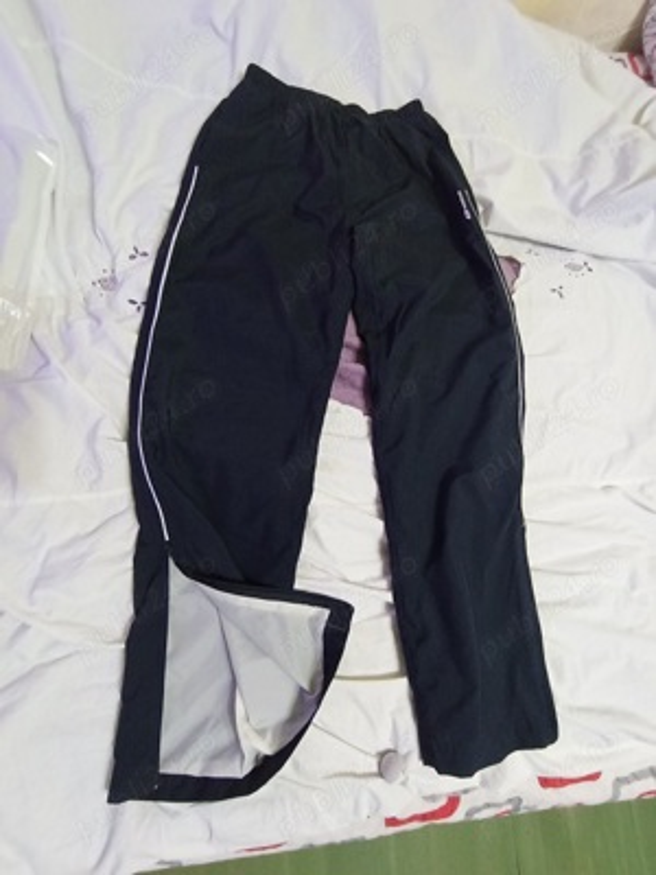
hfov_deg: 78.1
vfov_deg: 94.5
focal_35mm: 16
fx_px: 404
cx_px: 328
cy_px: 438
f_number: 2.2
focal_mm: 1.65
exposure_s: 1/33.3
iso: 415
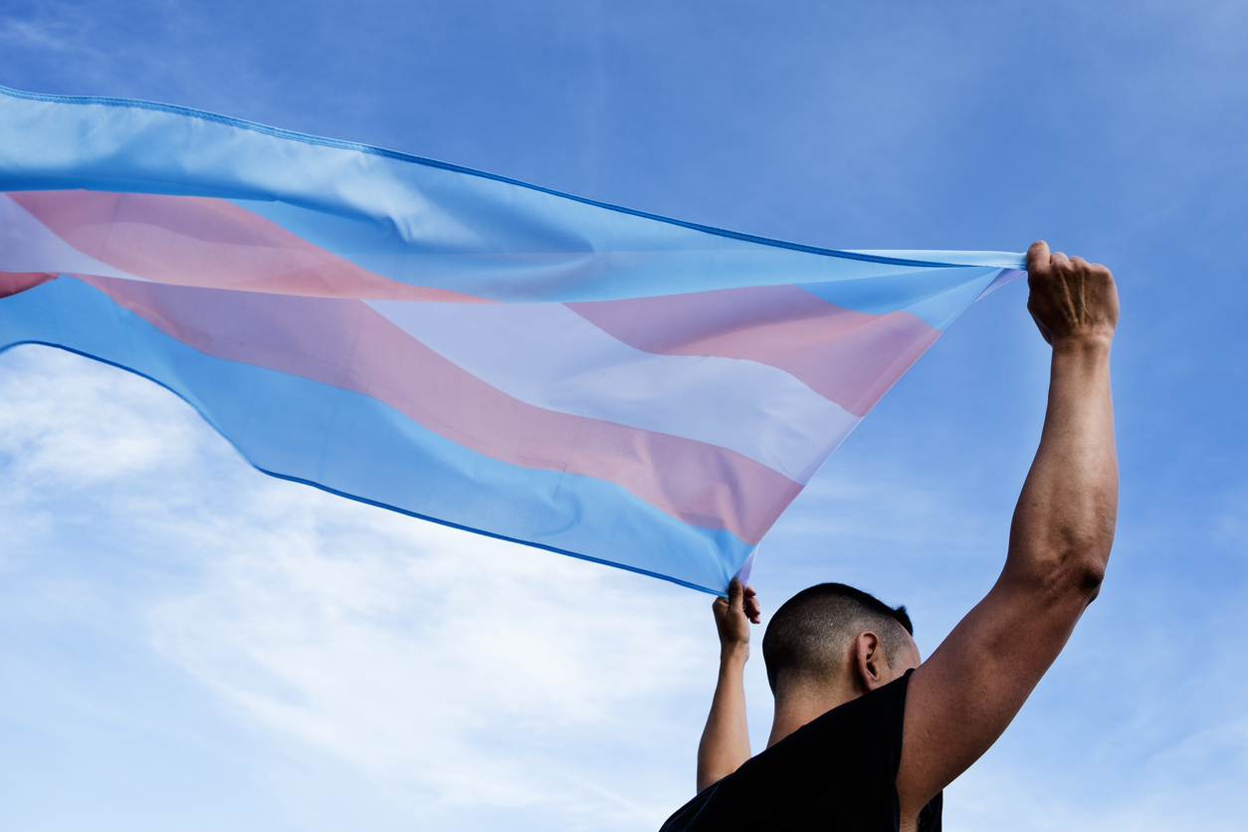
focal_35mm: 27
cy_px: 416
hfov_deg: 67.4
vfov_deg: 47.9
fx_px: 936
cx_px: 624
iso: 200
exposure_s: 1/280
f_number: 6.4
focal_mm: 18
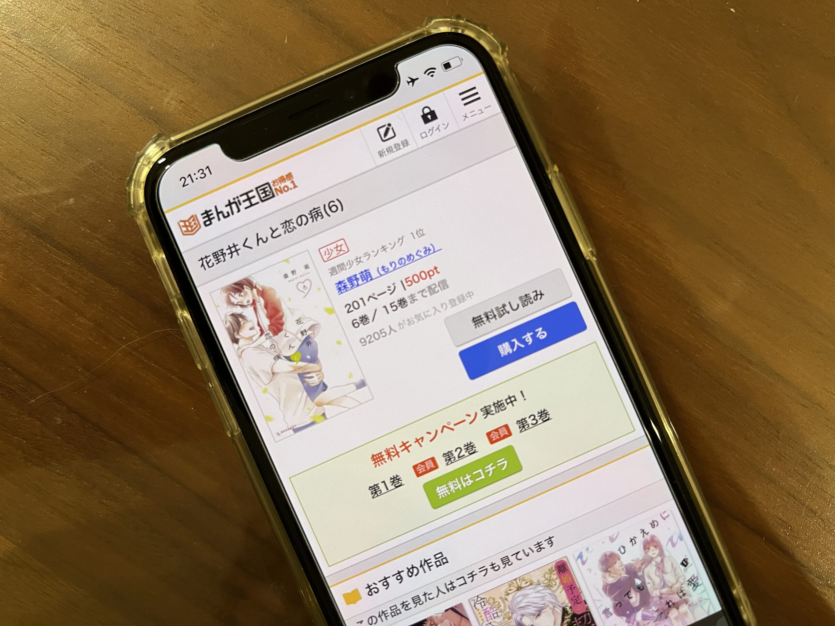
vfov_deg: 53.1
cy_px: 313
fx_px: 627
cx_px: 418
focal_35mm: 26
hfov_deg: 67.3
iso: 250
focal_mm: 5.1
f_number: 1.6
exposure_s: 1/60
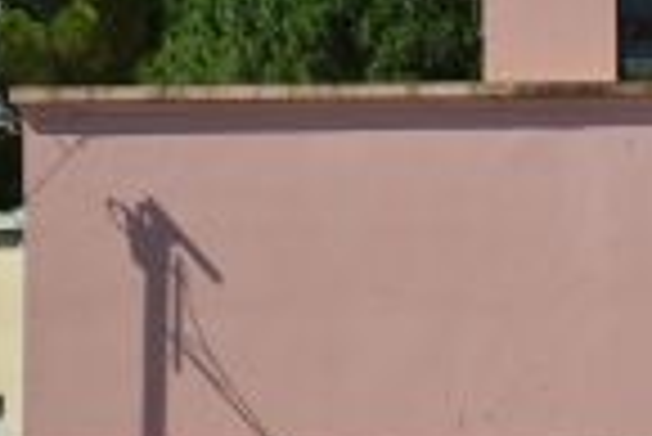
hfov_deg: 12.5
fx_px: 2864
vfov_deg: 8.7
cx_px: 913
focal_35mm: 158
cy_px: 130
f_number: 8
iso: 100
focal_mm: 34
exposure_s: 1/250
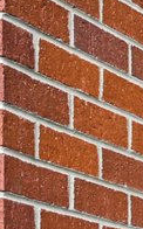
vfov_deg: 9.3
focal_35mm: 218
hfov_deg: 4.7
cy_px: 380
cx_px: 772
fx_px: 1365
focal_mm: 20.5
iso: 110
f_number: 8
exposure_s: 1/20
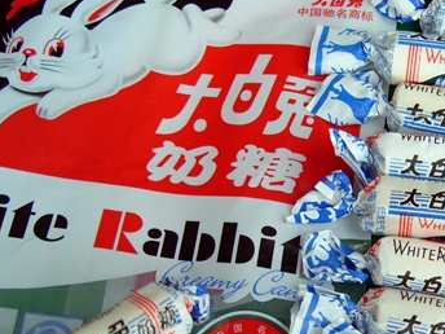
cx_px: 357
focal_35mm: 61
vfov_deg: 23.8
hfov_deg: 30.9
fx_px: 784
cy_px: 241
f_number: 2.8
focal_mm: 7.8
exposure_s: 1/180
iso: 80
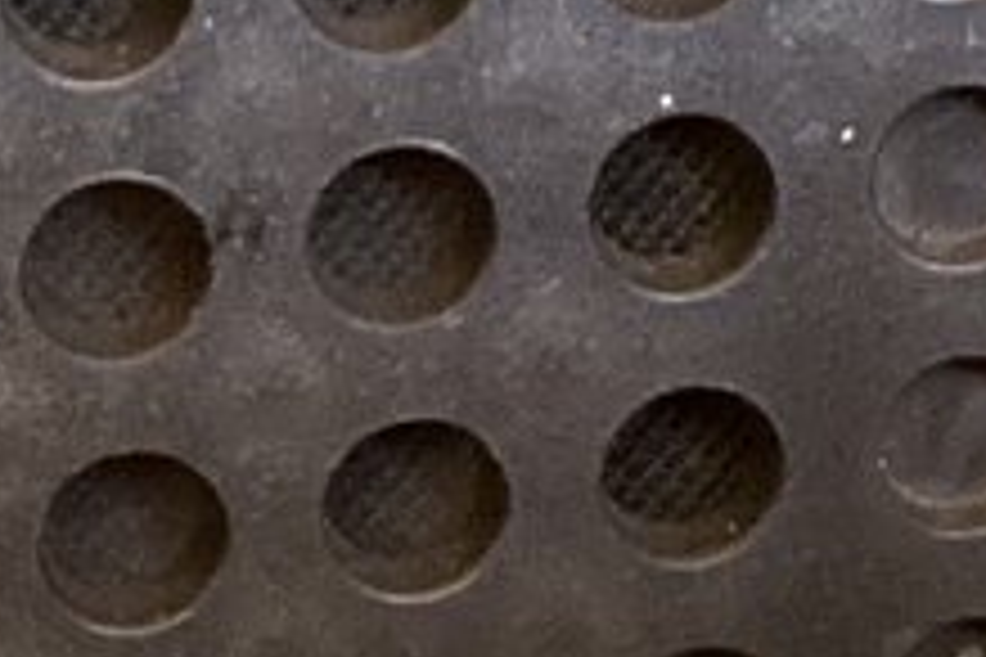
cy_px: -65
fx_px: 6107
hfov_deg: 9.2
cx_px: 236
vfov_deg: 6.1
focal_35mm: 223
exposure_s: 1/33
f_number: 2.4
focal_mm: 3.3
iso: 400
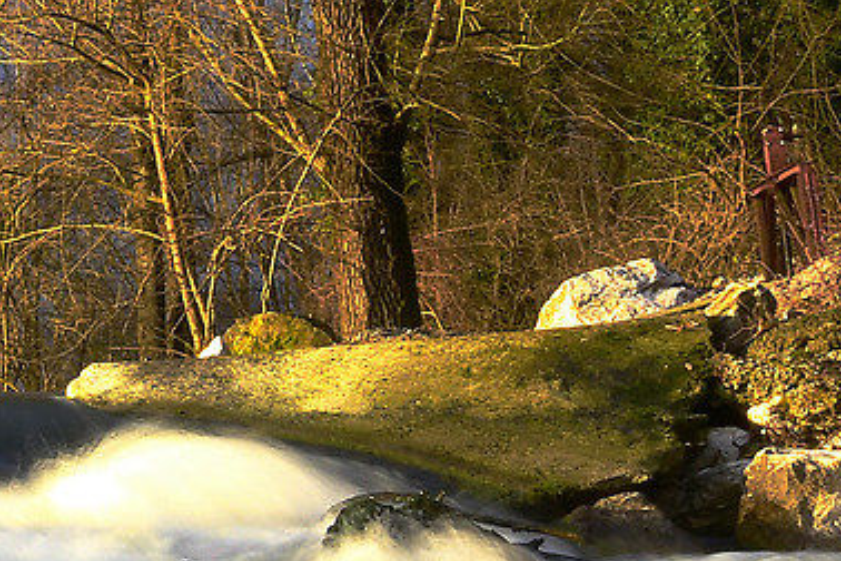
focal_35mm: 292
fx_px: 6821
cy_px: -253
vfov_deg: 4.7
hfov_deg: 6.4
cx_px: -1764
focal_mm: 46
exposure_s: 1/2.5
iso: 31
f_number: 22
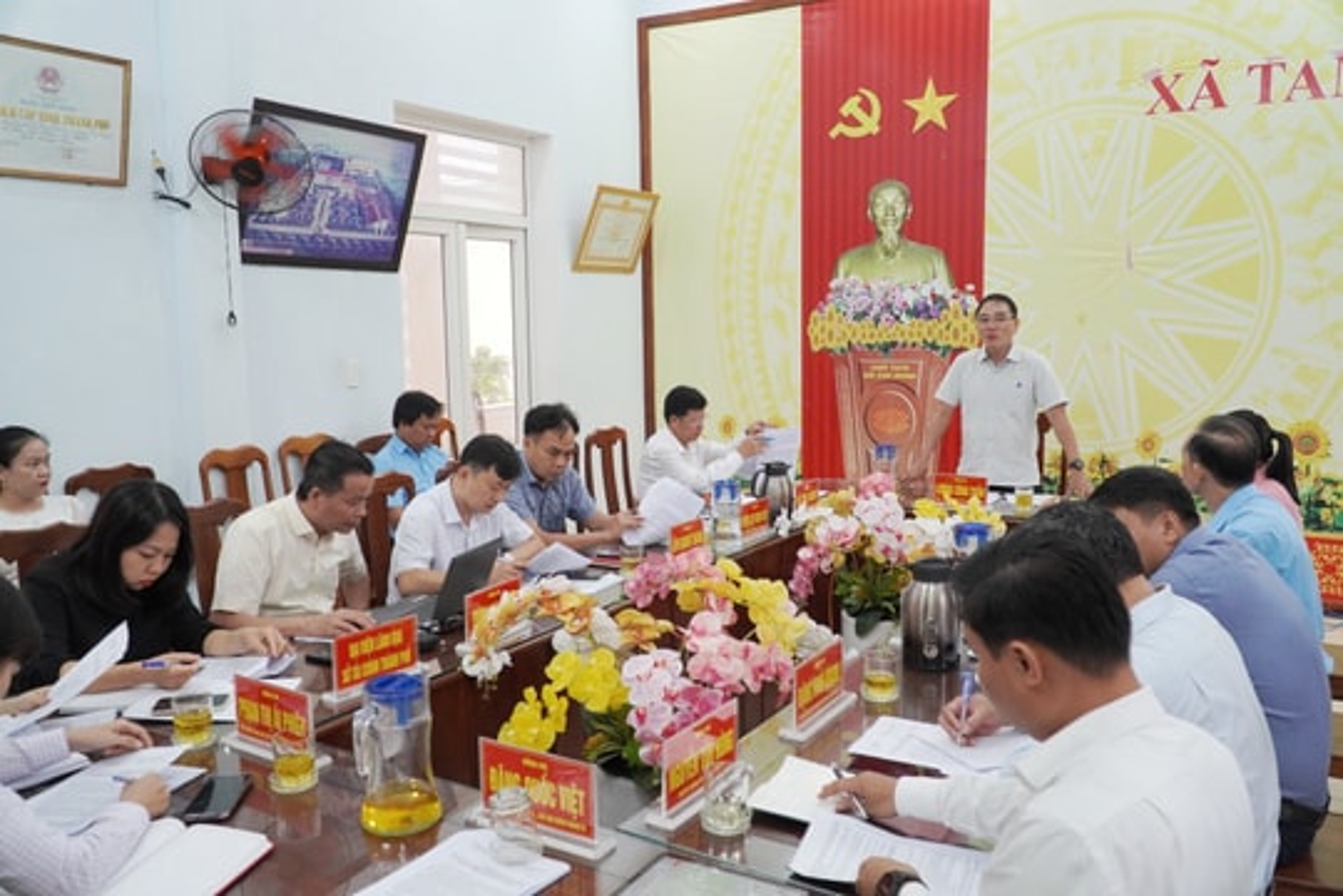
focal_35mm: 27
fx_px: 1007
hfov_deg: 67.4
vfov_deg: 47.9
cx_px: 672
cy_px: 448
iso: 800
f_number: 4
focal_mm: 18
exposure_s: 1/160
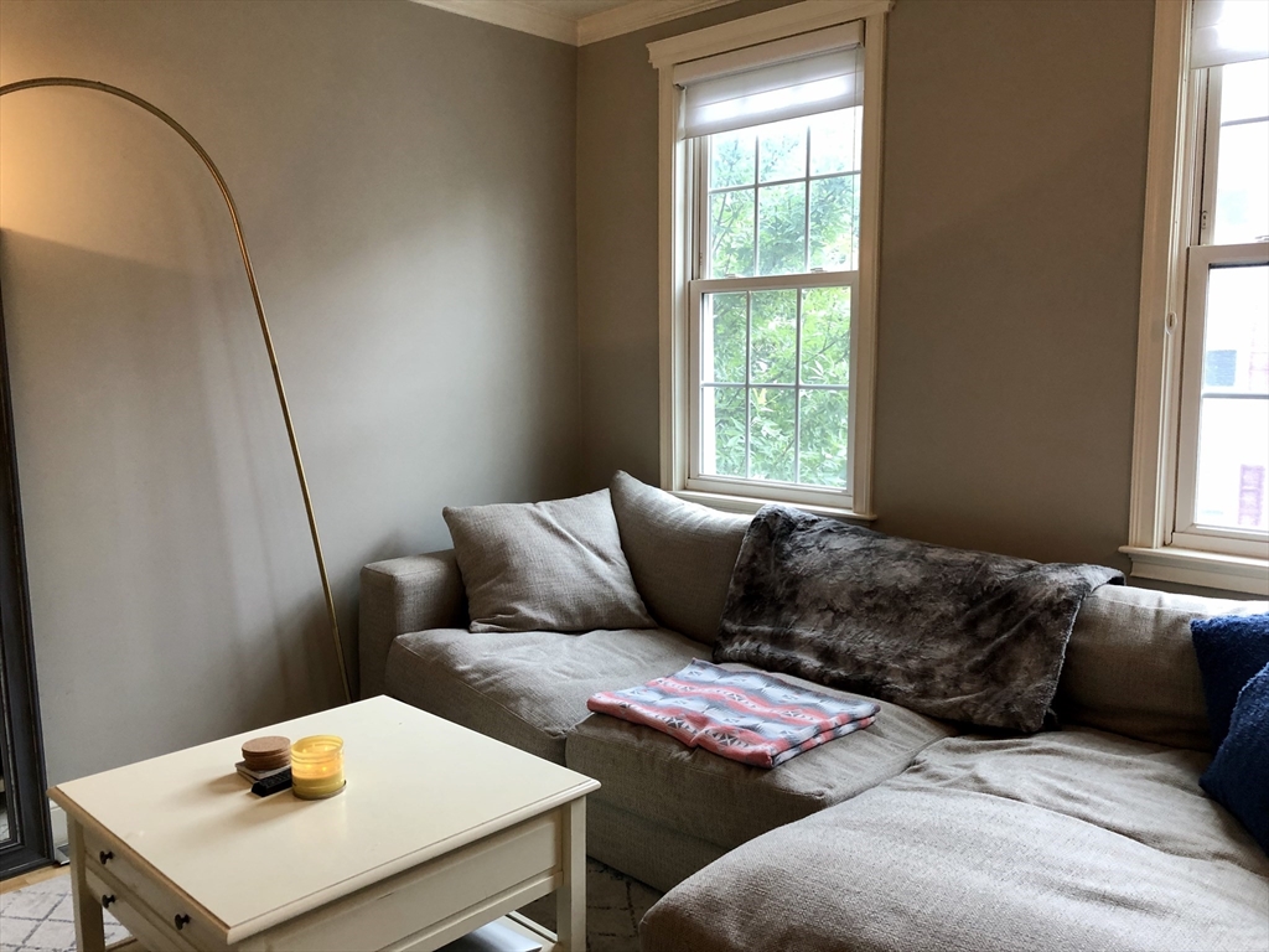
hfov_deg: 63.4
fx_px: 1026
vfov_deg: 49.7
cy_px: 476
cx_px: 634
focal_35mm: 28
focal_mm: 4
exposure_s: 1/30
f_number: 1.8
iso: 40
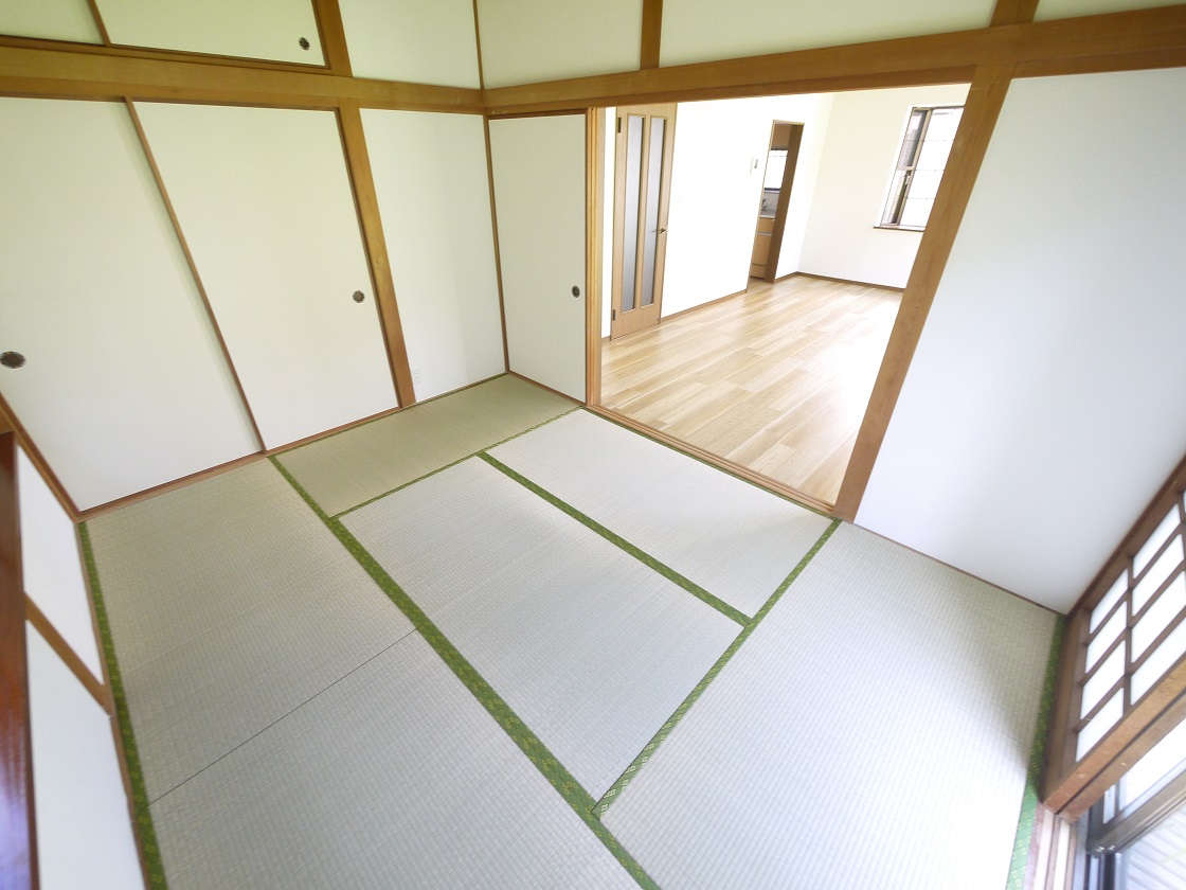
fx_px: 480
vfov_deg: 85.7
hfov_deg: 102.1
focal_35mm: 14
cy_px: 445
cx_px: 593
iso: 800
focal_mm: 7
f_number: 4
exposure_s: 1/60
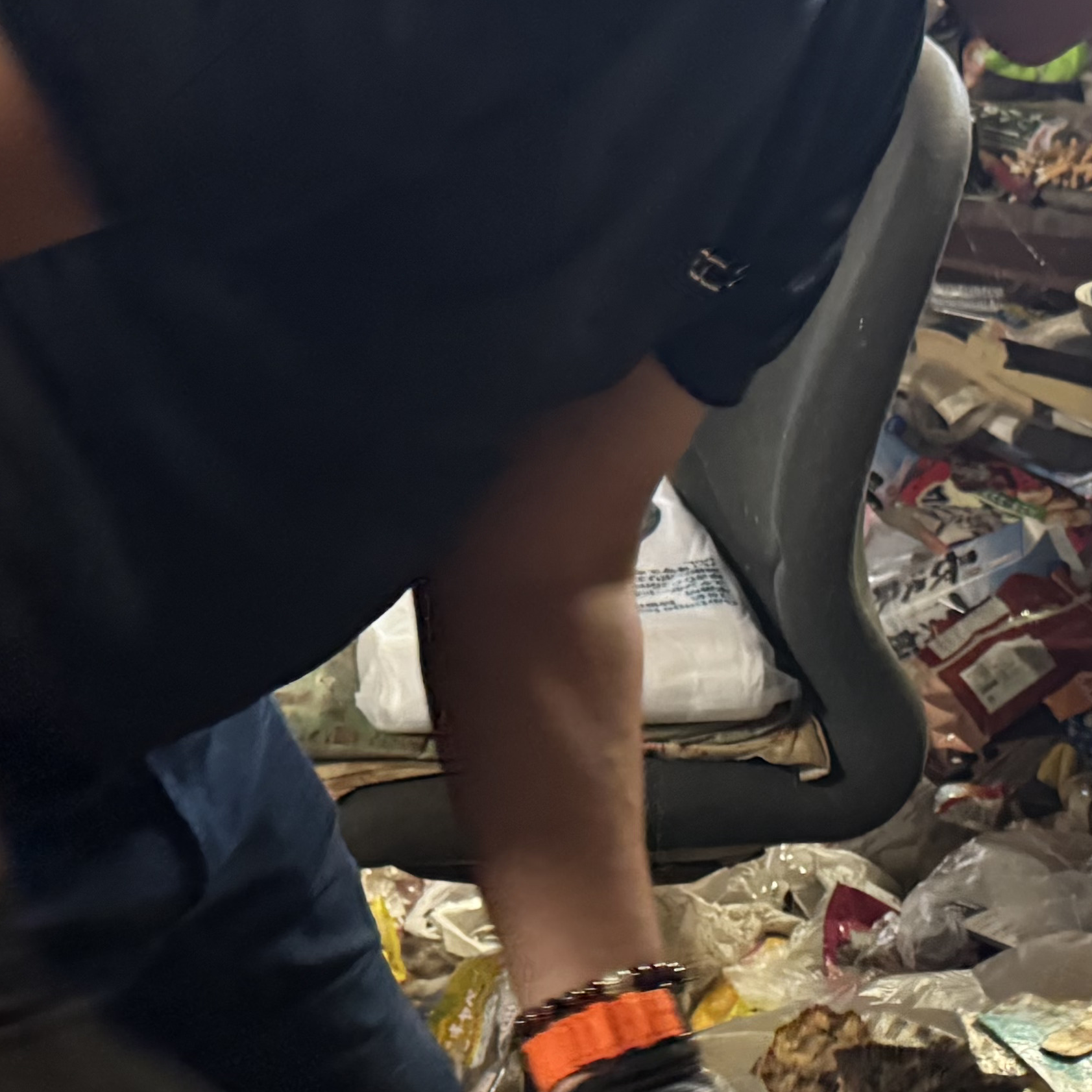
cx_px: 866
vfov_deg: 23.4
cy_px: 968
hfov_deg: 23.6
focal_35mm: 72
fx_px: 2570
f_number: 1.78
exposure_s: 1/33
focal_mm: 6.76
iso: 800
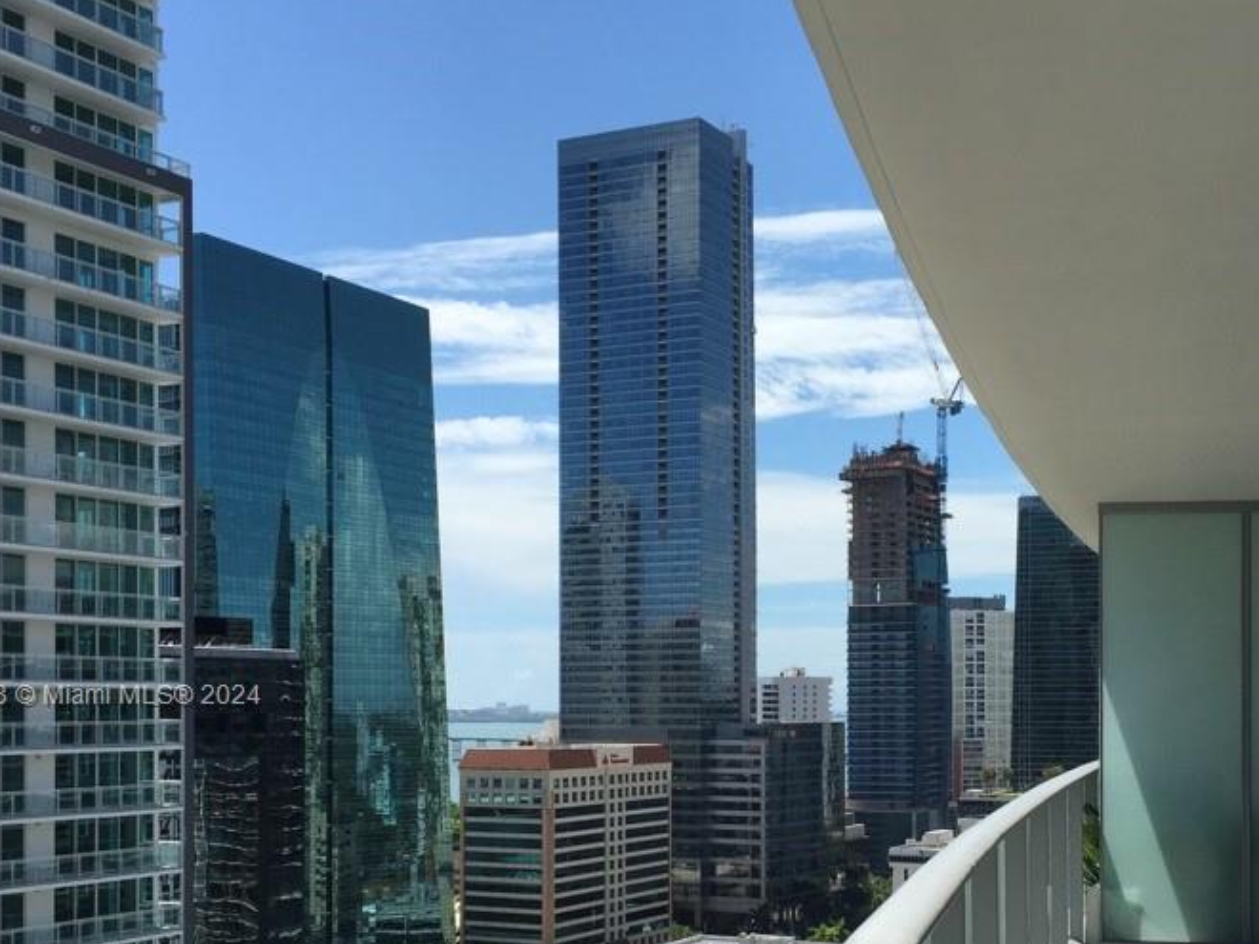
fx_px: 1637
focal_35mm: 45
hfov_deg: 41.5
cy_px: 698
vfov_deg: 31.7
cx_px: 841
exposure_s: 1/2639
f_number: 2.2
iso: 32
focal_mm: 4.15
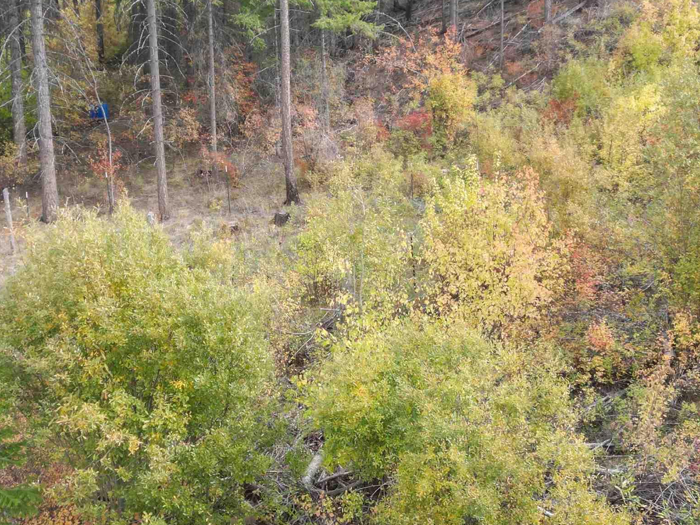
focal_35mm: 48
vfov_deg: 30.3
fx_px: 971
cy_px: 257
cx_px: 340
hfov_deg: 39.7
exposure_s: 1/640
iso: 140
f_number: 1.7
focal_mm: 6.72
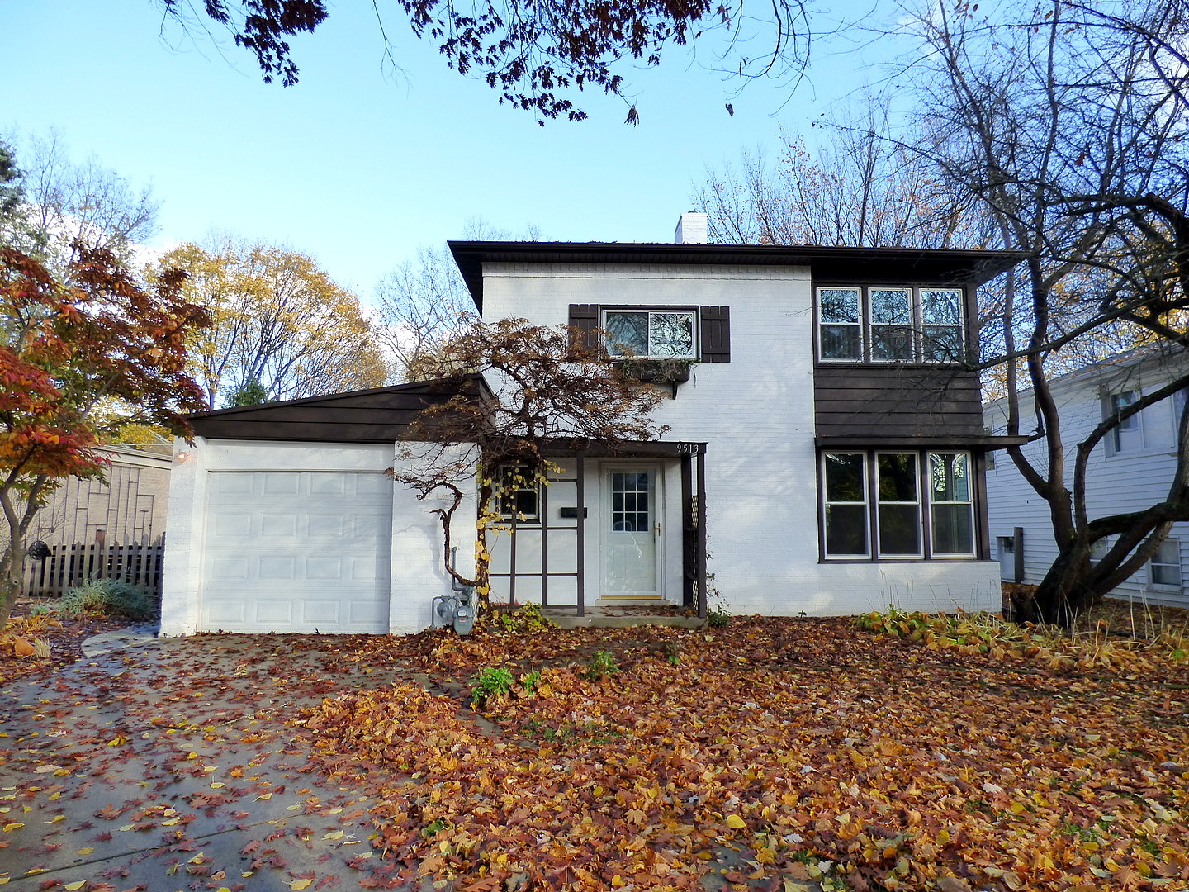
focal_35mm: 20
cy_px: 446
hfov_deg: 81.7
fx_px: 687
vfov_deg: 66.0
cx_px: 594
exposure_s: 1/500
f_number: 2.8
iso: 200
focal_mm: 3.58
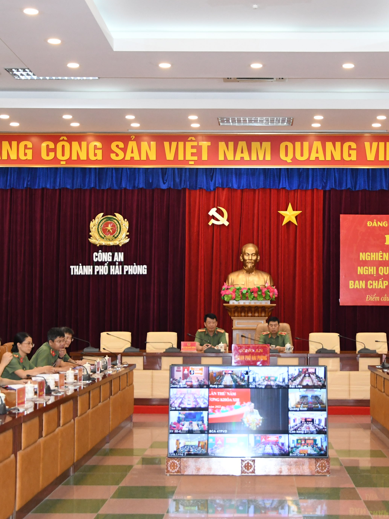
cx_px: 252
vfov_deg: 33.8
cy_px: 260
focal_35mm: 57
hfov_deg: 25.6
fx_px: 854
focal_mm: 26
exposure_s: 1/200
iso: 2500
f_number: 4
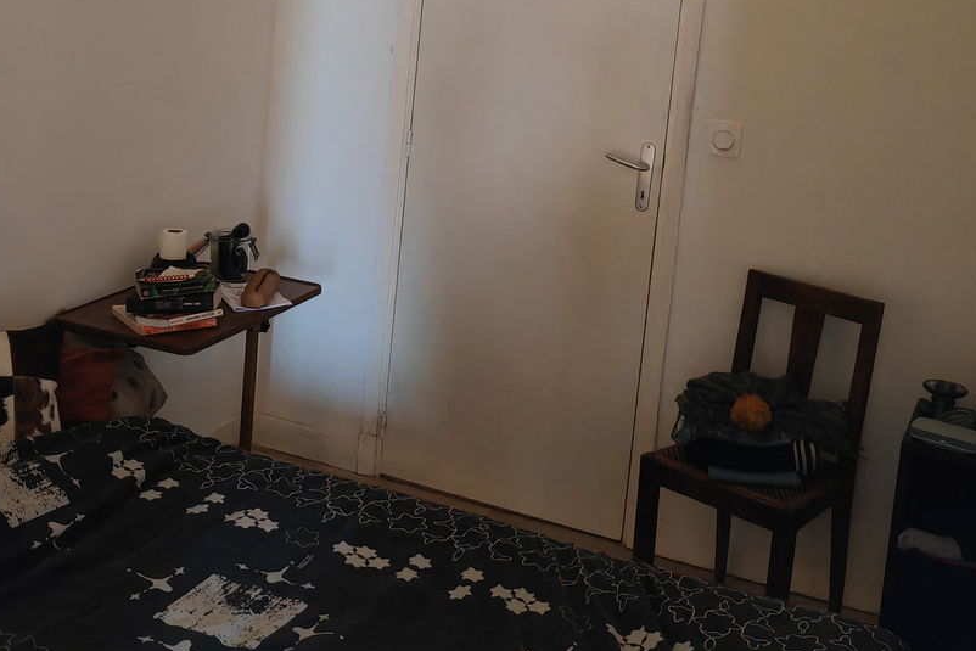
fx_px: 1518
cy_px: 80
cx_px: 377
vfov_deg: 23.6
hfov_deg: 35.5
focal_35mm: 56
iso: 2000
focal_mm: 5.53
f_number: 1.8
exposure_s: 1/50
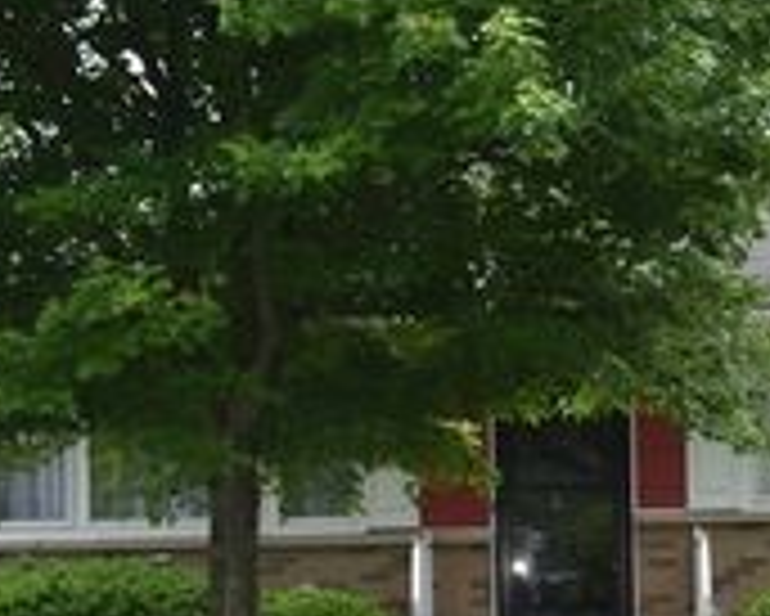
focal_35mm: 127
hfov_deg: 14.9
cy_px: 546
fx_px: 2904
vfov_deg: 12.0
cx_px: 765
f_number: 7.1
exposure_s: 1/200
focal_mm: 31
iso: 100
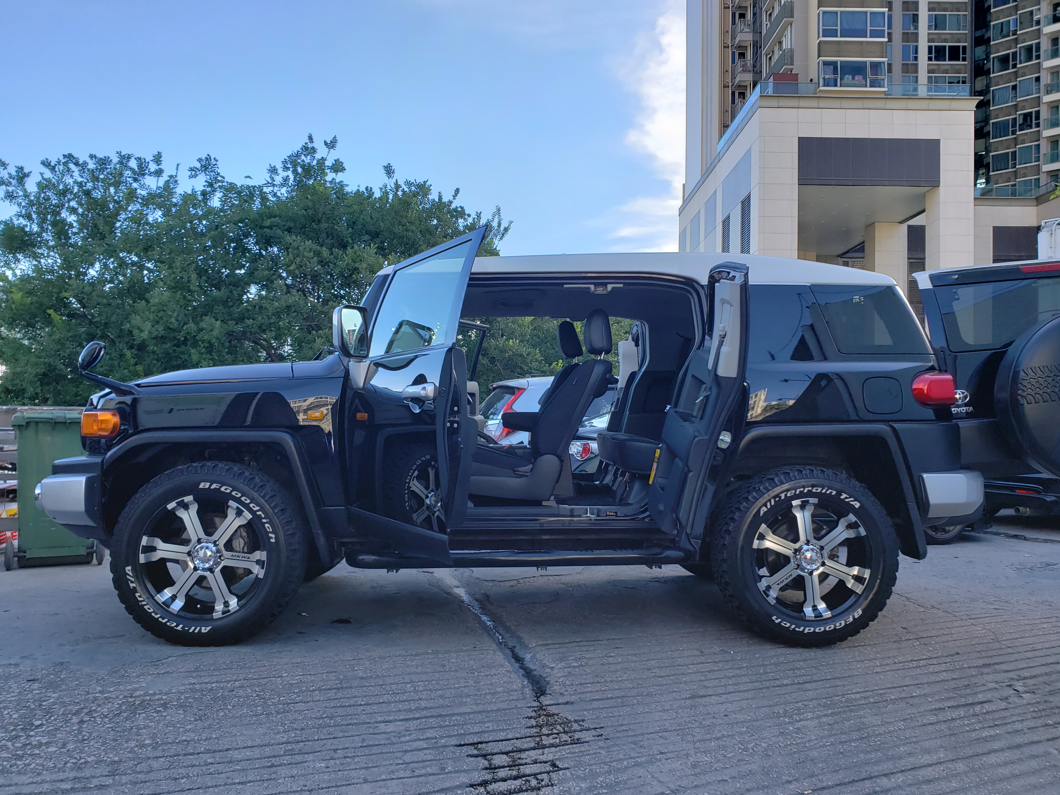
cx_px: 530
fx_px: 796
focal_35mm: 26
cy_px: 398
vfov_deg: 53.1
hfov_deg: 67.3
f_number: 2.4
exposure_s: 1/514
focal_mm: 4.3
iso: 50
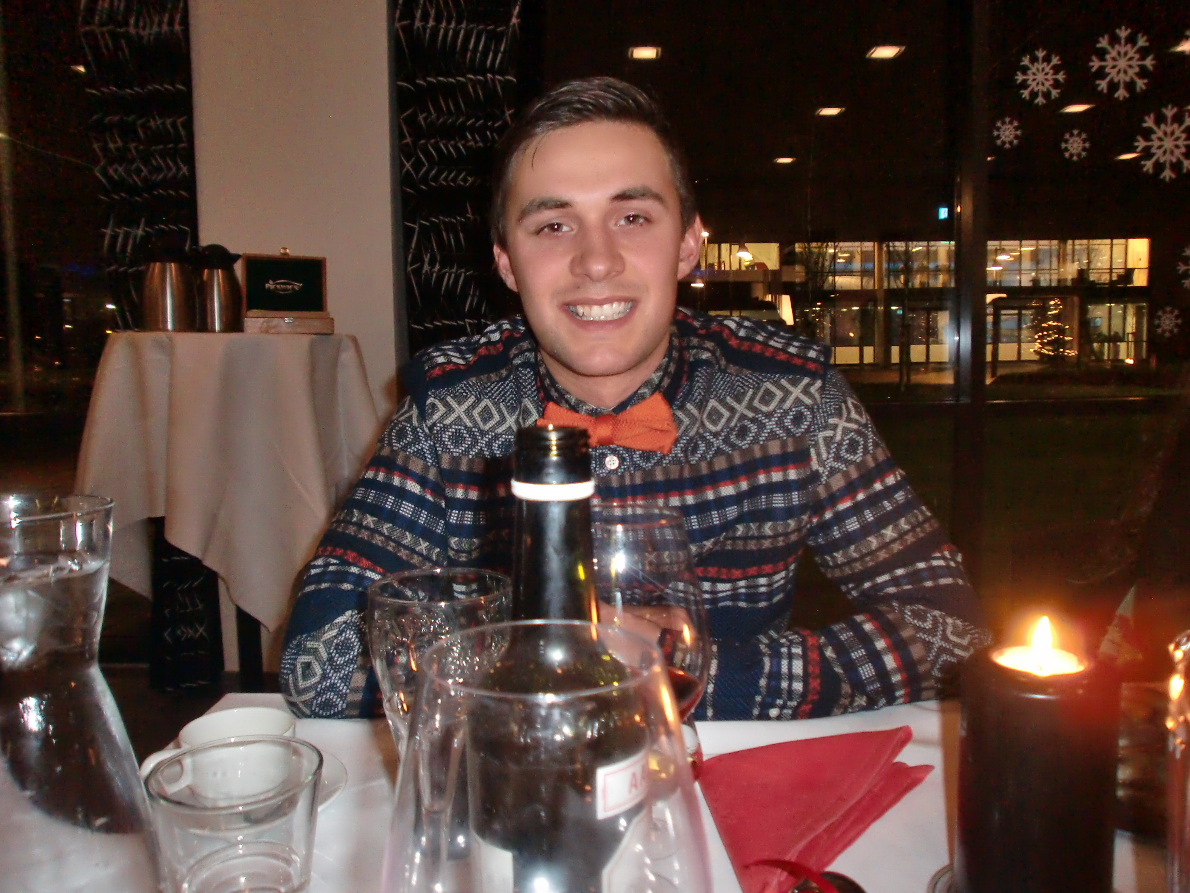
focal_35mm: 26
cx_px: 595
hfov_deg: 67.3
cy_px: 446
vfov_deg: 53.1
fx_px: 894
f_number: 2.6
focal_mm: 4.65
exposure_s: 1/25
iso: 400
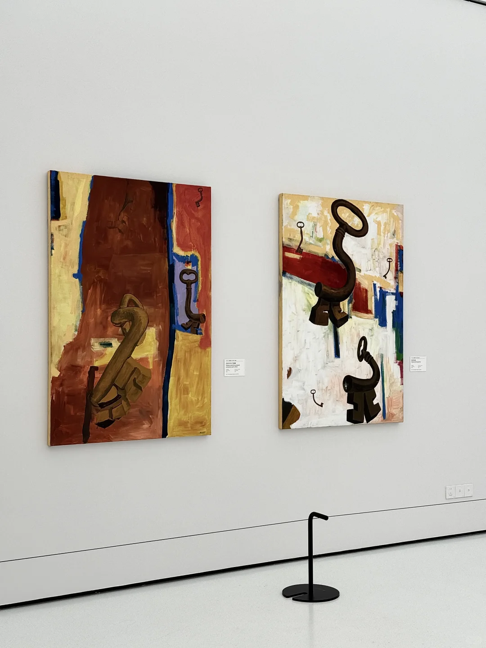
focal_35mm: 48
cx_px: 243
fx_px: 899
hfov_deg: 30.3
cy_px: 324
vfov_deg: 39.7
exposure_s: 1/499
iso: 100
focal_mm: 6.76
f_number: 1.78
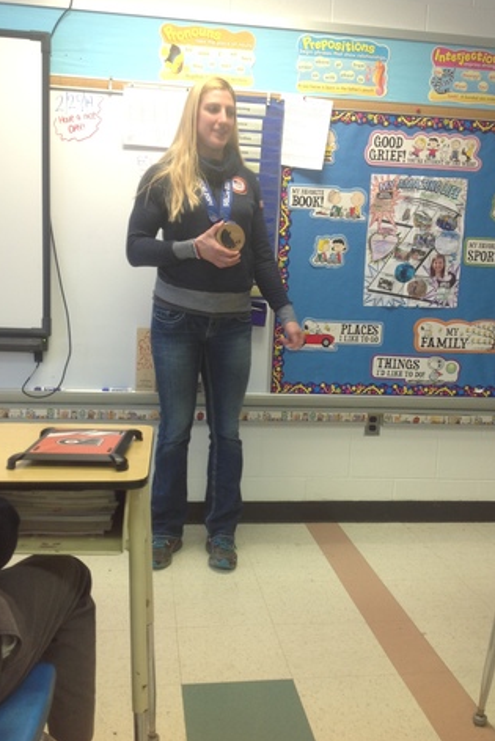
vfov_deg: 51.9
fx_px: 763
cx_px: 249
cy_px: 369
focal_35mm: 37
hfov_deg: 36.0
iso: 50
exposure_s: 1/17
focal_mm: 4.28
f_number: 2.4
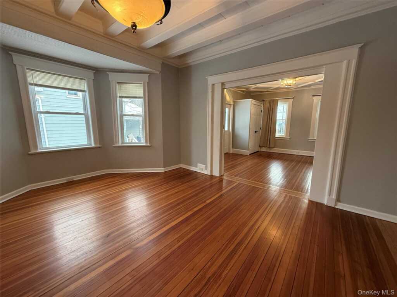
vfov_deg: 85.7
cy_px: 148
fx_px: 161
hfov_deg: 102.1
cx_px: 198
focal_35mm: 14
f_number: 2.2
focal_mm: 2.22
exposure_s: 1/120
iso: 500
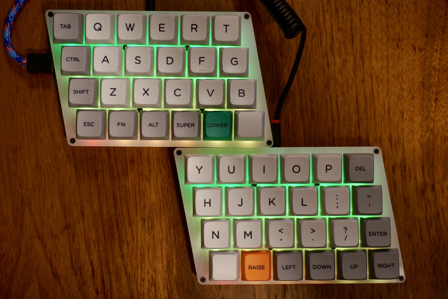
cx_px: 224
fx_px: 616
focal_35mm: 50
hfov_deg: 39.9
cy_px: 150
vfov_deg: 27.3
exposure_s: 1/13
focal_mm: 33
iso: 400
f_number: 5
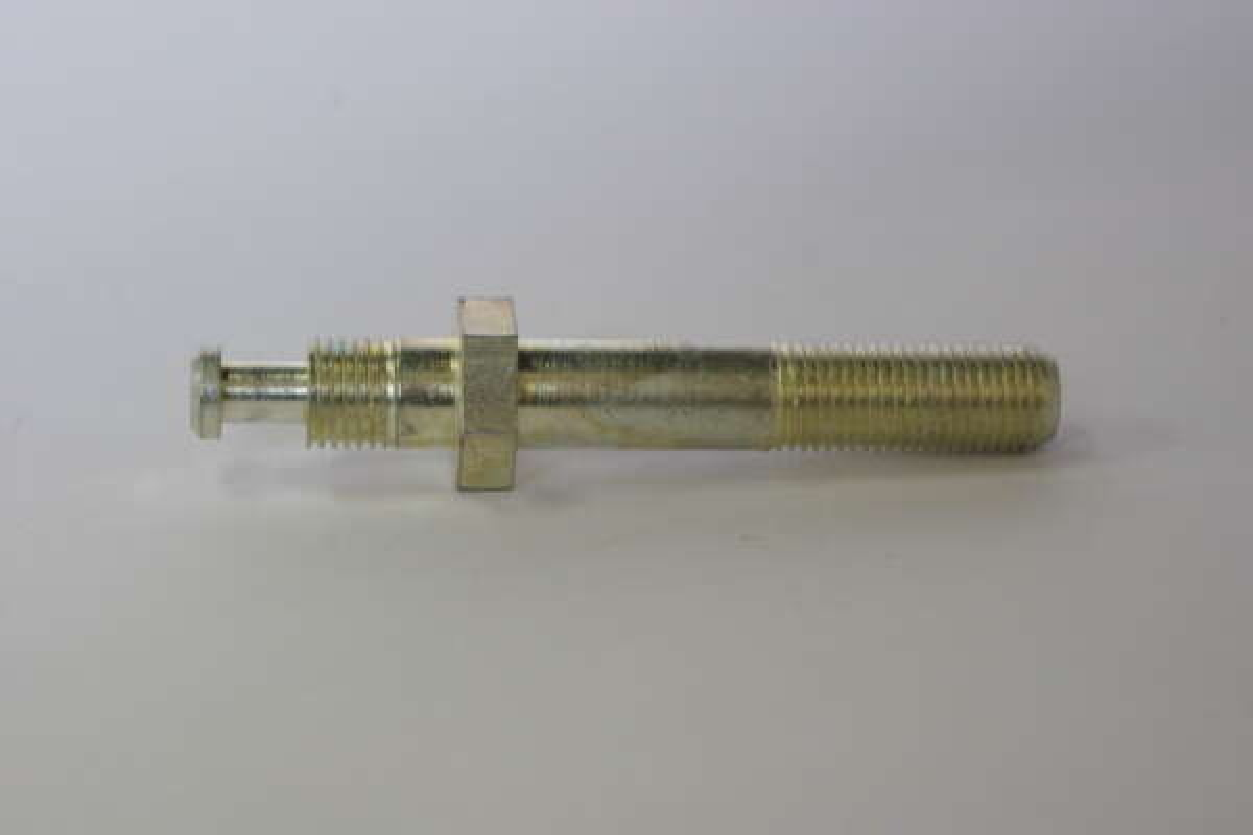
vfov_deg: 11.4
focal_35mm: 120
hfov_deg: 17.1
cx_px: 626
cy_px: 418
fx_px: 4176
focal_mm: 80
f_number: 8
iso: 800
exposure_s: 1/30
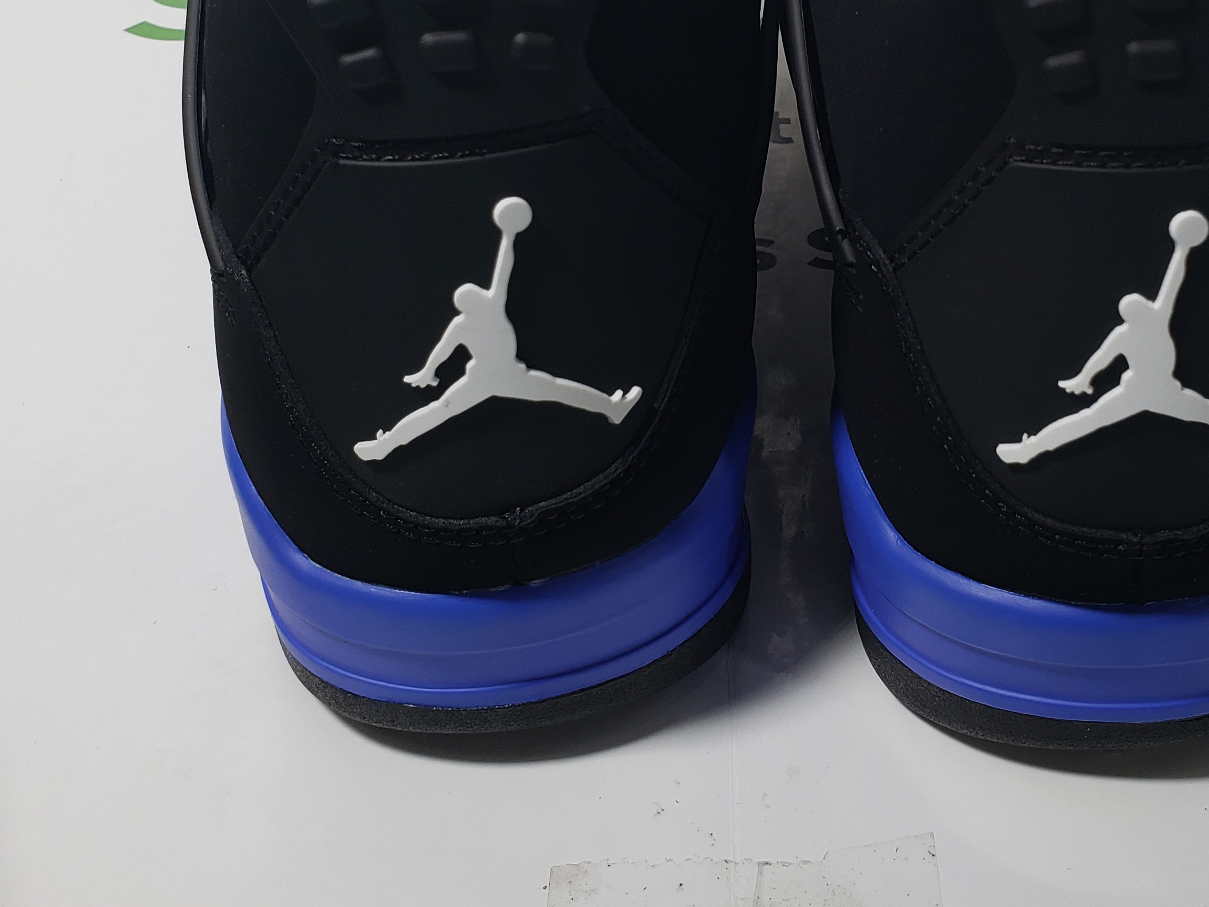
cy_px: 199
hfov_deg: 39.3
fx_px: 1676
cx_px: 792
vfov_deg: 29.7
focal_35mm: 48
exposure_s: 1/200
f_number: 2.4
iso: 50
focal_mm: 4.3
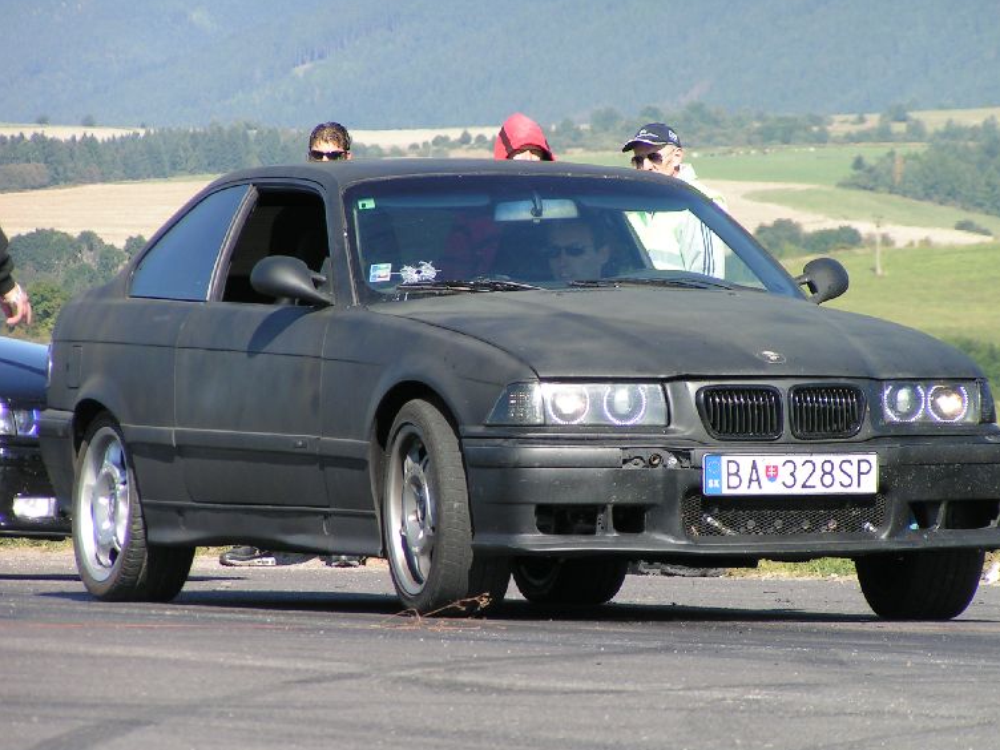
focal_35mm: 301
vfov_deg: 4.9
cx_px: 529
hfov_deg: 6.6
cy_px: 392
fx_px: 8695
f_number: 4.5
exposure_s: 1/400
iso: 50
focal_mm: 43.3
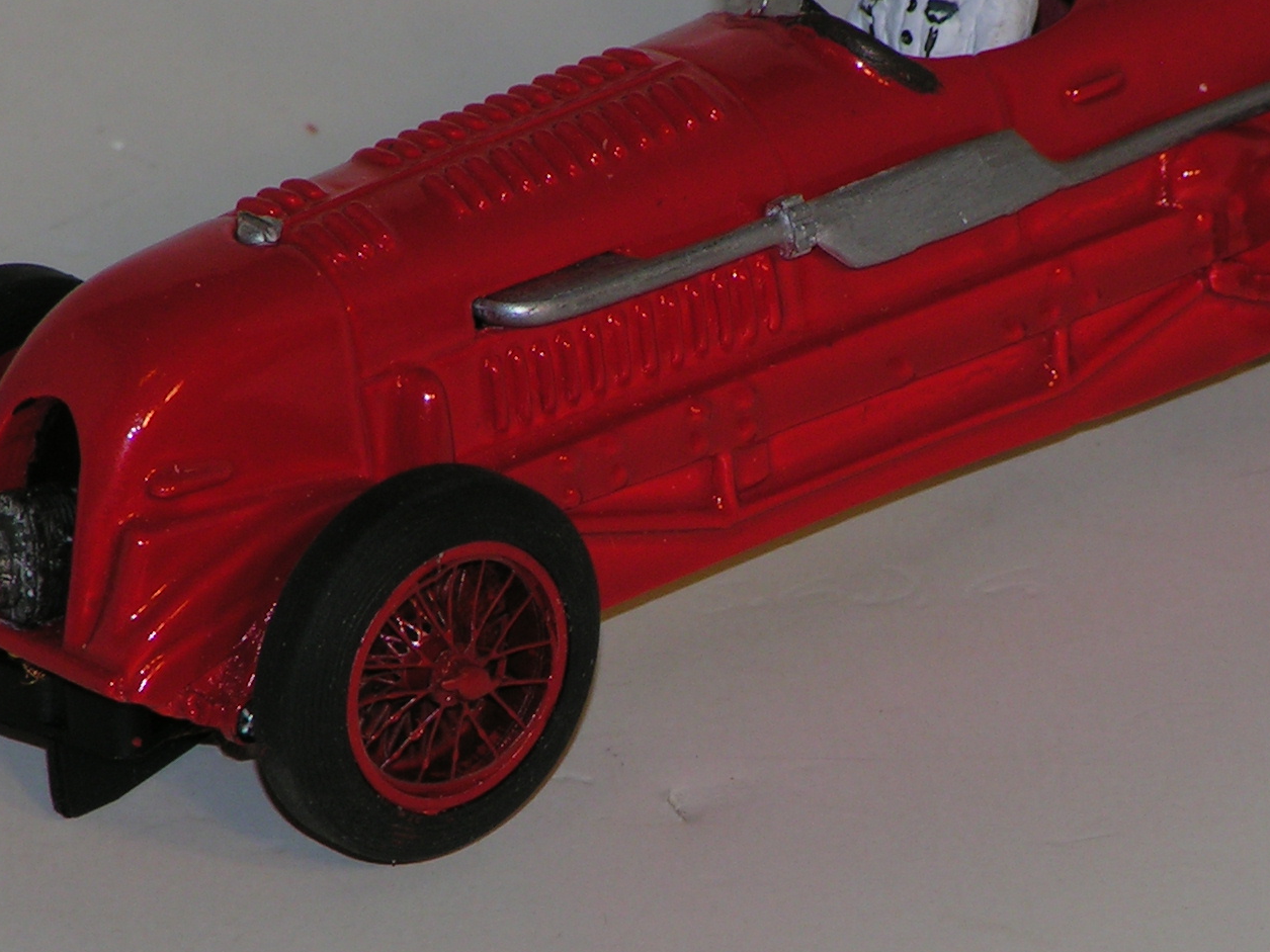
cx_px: 765
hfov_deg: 4.3
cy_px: 506
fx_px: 16948
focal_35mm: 462
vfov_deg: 3.2
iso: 50
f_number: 5.6
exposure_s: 1/320
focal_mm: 43.3
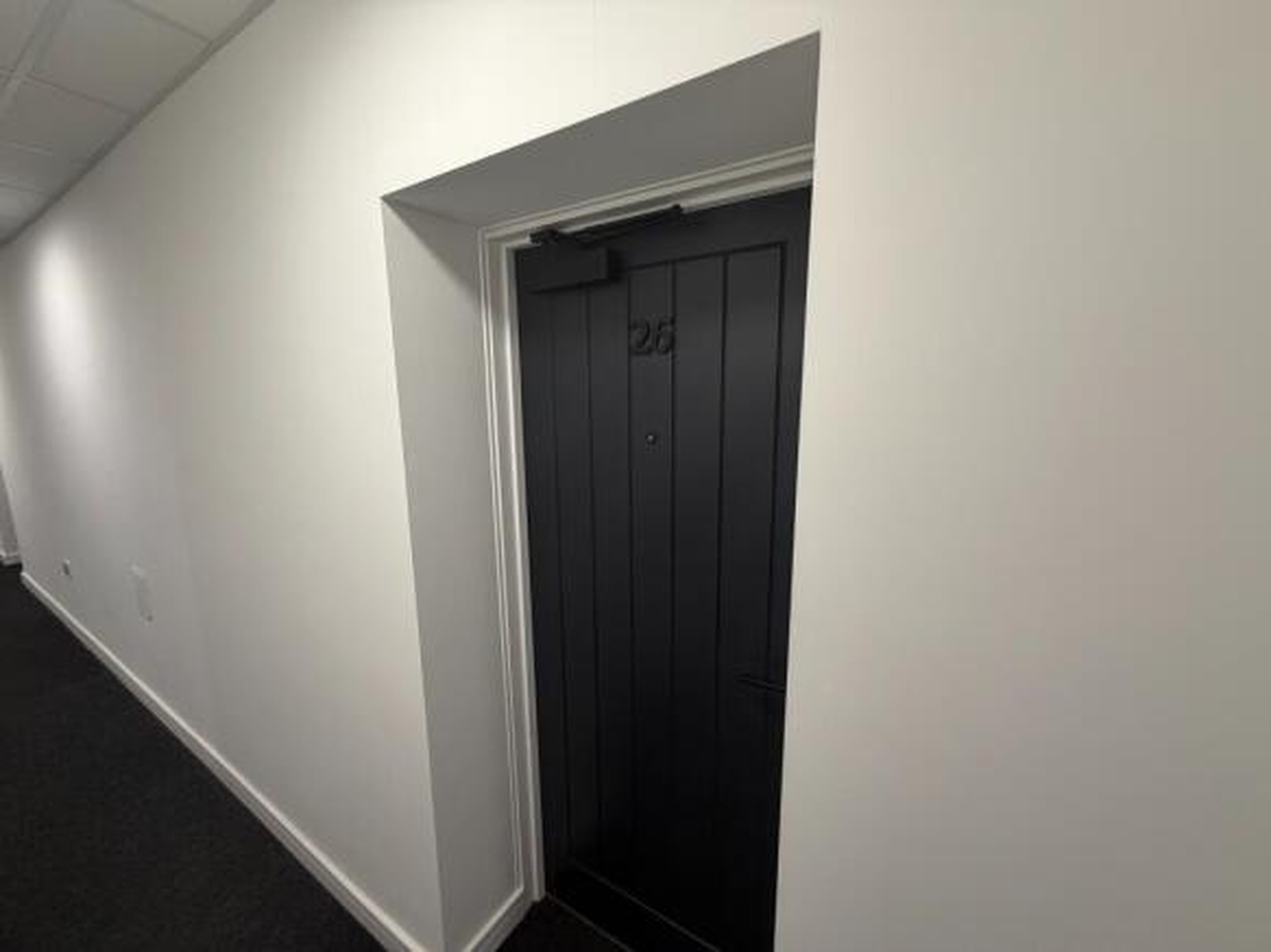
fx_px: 514
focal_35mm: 14
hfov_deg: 102.1
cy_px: 476
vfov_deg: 85.7
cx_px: 636
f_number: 2.2
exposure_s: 1/100
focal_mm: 2.22
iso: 200
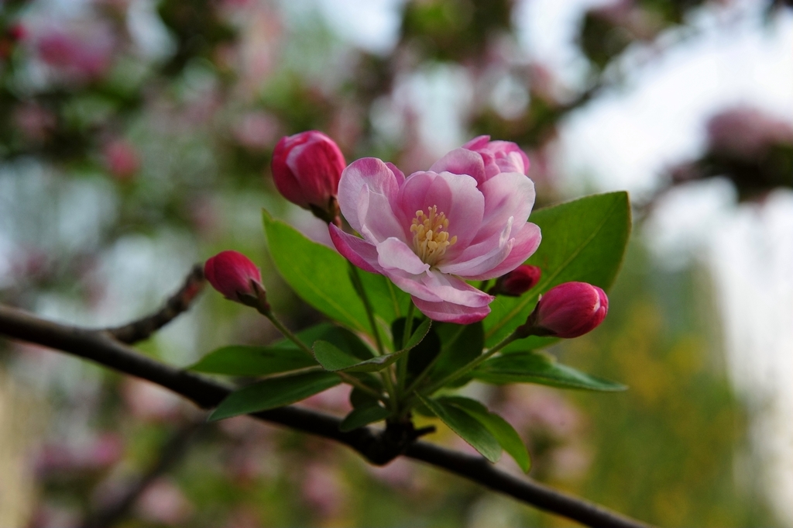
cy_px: 264
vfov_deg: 16.0
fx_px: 1871
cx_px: 396
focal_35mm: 85
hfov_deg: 23.9
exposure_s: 1/160
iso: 1250
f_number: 11
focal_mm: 85
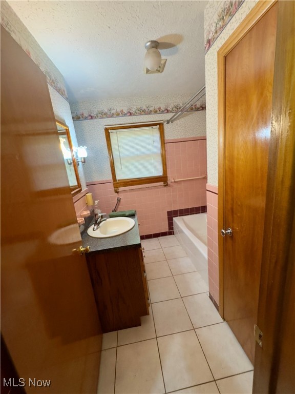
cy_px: 197
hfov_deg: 85.7
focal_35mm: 14
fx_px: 159
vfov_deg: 102.1
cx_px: 148
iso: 250
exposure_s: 1/60
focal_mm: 2.22
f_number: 2.2
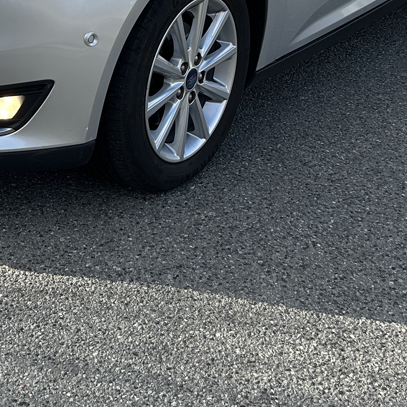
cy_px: 29
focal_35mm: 80
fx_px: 1064
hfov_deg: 21.4
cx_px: 95
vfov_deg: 21.1
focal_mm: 5.7
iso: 50
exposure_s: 1/1553
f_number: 1.5
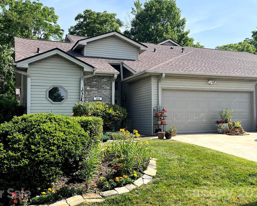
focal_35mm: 28
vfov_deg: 51.5
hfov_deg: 62.2
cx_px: 125
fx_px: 213
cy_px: 100
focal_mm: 4.2
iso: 32
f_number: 1.6
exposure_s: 1/2353
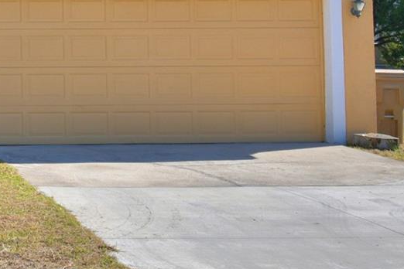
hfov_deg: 20.3
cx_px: -117
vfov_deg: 14.5
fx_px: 1032
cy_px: -22
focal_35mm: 92
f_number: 5.6
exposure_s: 1/800
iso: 100
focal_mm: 20
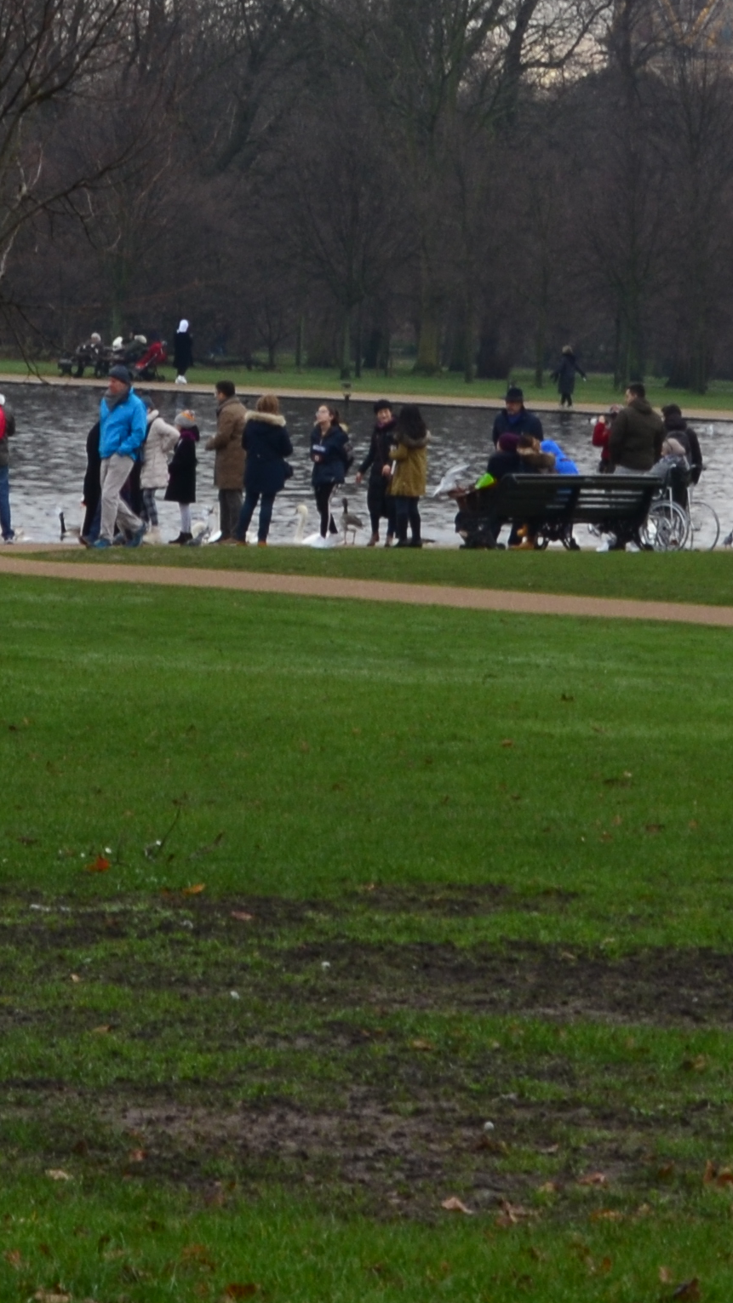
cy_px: 51
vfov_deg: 7.7
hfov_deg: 4.4
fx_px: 9596
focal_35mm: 278
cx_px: 652
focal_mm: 55
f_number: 10
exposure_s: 1/60
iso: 220
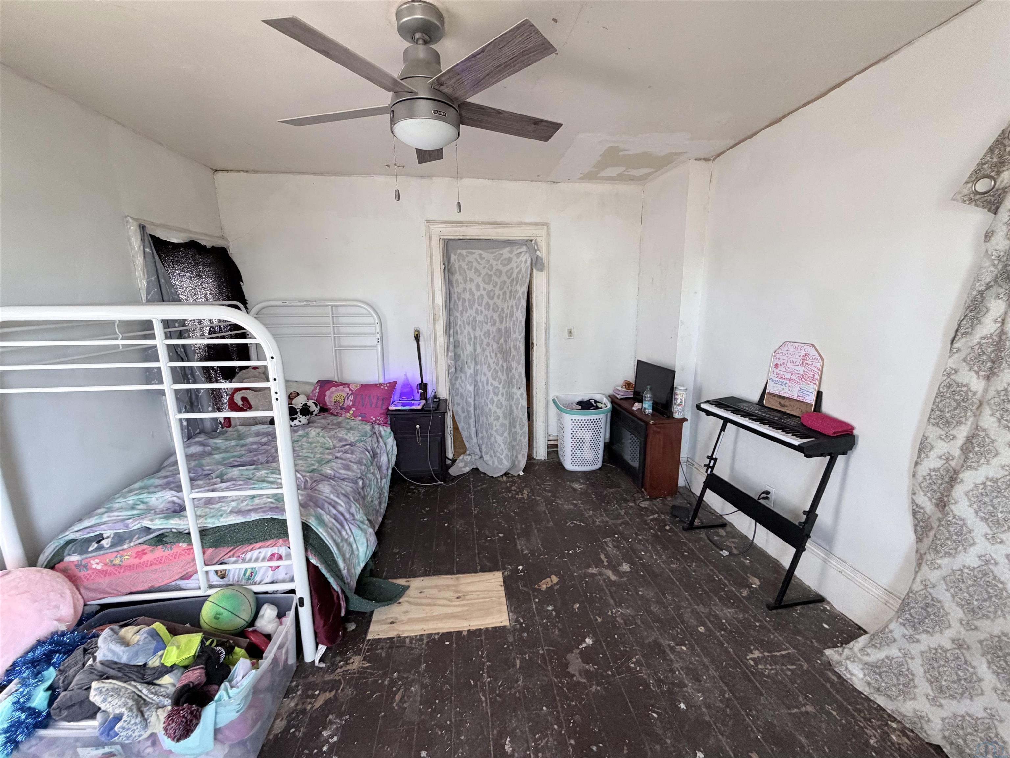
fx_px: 408
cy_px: 379
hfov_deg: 102.1
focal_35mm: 14
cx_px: 505
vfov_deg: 85.7
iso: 320
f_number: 2.2
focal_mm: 2.22
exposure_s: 1/79
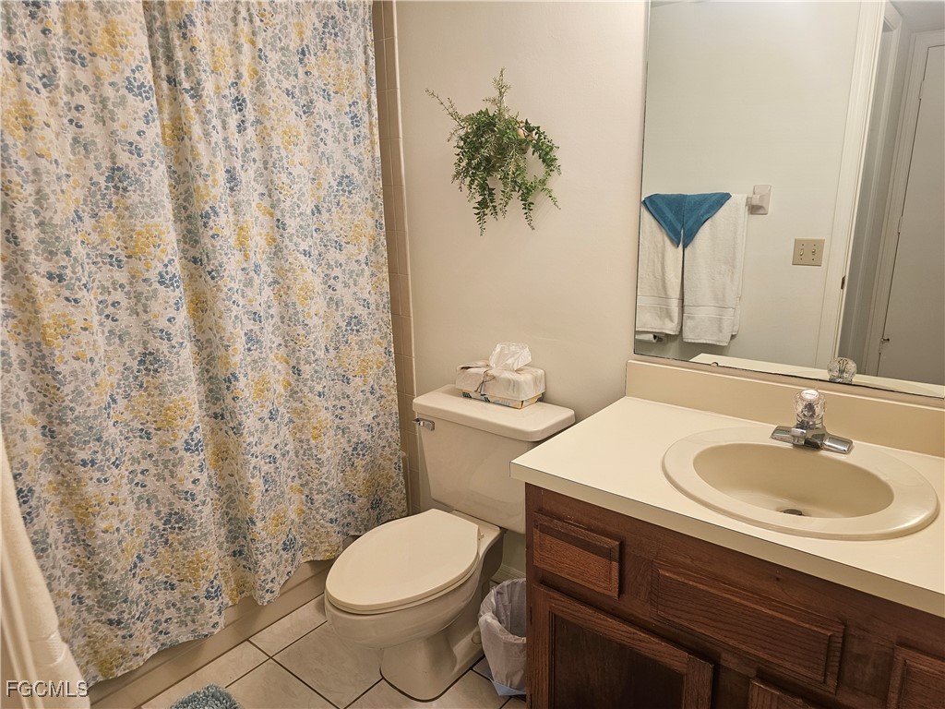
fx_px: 628
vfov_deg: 58.9
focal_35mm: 23
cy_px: 354
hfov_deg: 73.9
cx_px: 472
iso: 160
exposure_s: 1/120
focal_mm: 6.3
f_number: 1.7
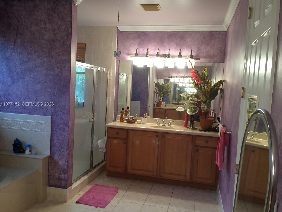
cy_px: 104
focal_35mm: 31
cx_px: 143
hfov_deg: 58.3
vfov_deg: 45.4
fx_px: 253
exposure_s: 1/30
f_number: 2.2
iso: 80
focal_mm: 4.12
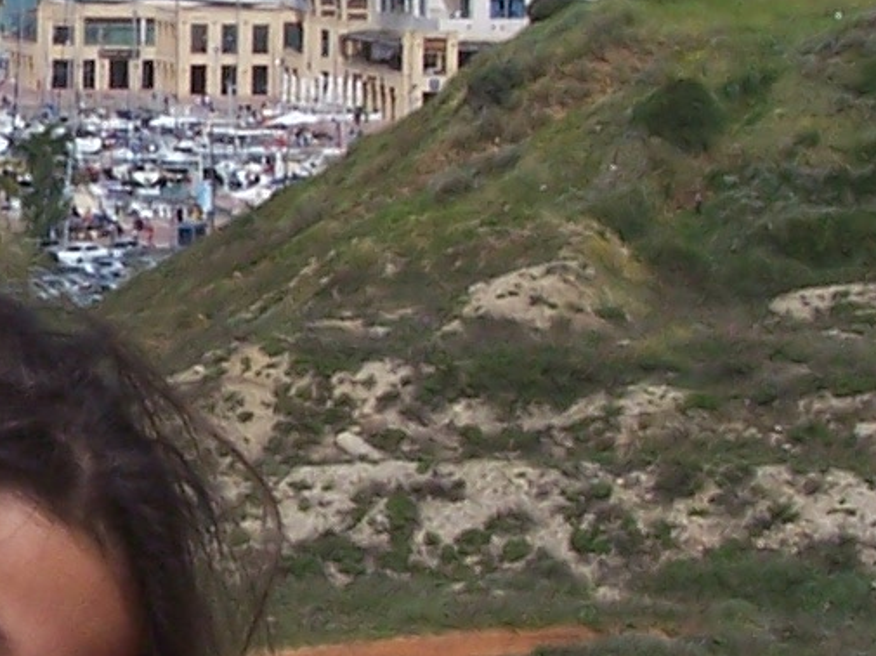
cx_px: -5
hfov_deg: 10.1
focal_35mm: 194
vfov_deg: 7.6
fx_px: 4906
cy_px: 351
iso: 80
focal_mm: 6.3
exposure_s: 1/750
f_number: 5.6
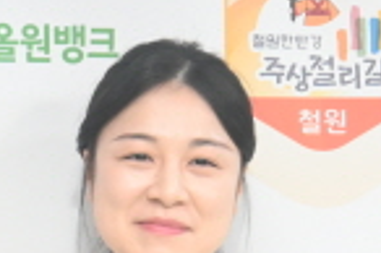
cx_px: -138
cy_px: 390
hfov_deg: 7.1
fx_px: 3034
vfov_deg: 4.7
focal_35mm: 287
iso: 2000
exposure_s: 1/125
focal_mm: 50
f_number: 6.3
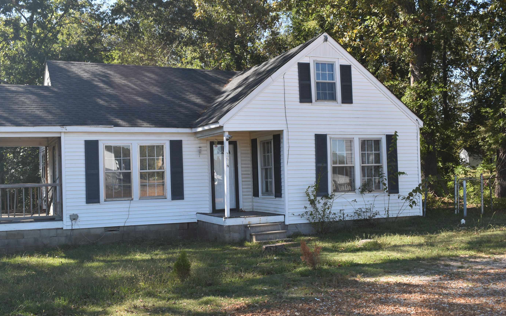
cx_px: 229
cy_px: 151
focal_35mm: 41
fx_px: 565
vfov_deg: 31.2
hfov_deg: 48.2
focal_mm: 24
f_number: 6.3
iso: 100
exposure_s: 1/160
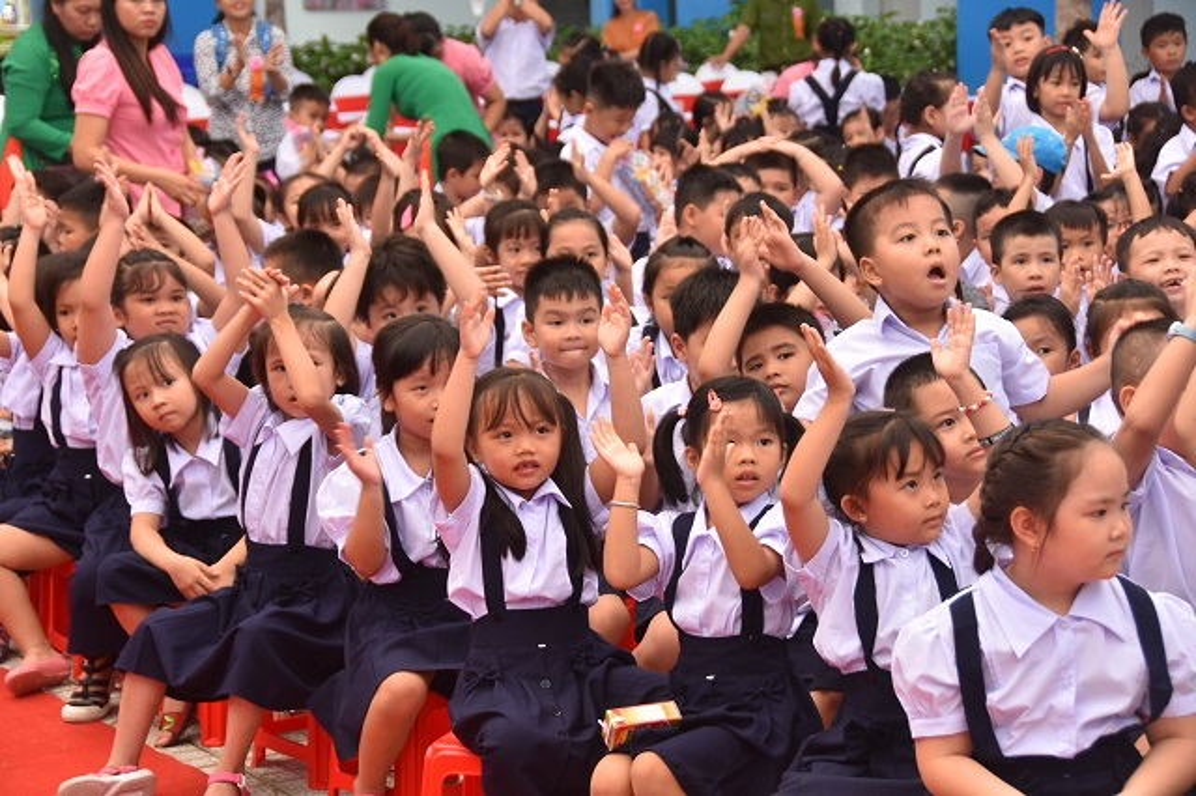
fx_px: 3088
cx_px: 598
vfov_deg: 14.7
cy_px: 398
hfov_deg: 21.9
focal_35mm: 93
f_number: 4.8
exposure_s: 1/250
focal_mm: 62
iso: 320
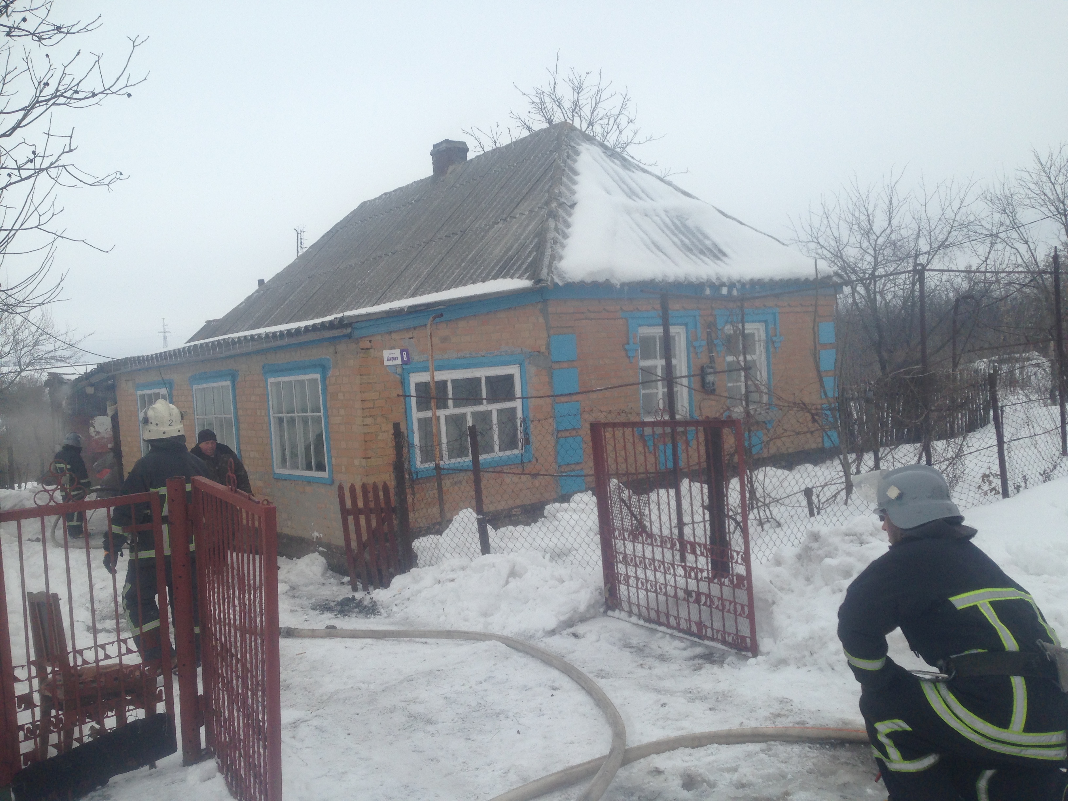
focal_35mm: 33
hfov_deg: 55.4
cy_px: 400
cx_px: 534
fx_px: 1018
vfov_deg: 42.9
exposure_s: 1/847
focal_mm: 4.12
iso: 50
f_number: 2.4
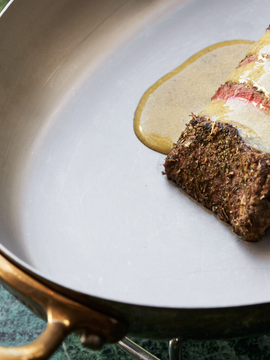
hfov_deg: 7.6
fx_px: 2038
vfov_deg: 10.1
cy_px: 76
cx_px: 266
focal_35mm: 196
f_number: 7.1
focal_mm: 90
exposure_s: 1/100
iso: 400
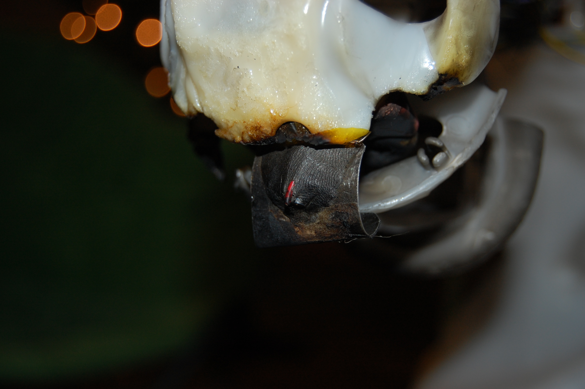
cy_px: 194
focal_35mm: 57
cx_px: 292
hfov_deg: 35.1
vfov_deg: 23.7
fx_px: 925
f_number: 5
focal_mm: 38
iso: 280
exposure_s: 1/60
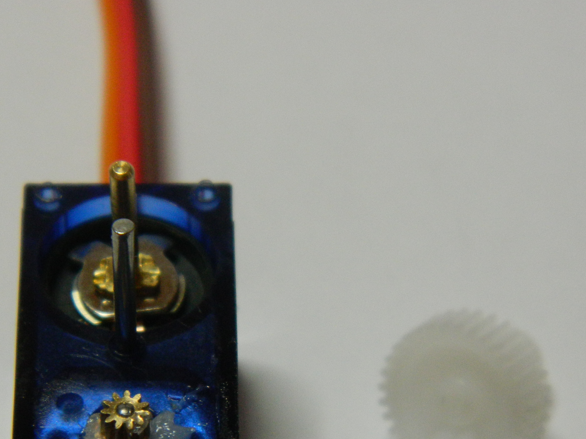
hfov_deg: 11.1
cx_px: 282
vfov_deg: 8.3
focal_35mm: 178
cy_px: 352
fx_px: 3013
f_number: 4.5
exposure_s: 1/60
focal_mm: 18.6
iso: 280
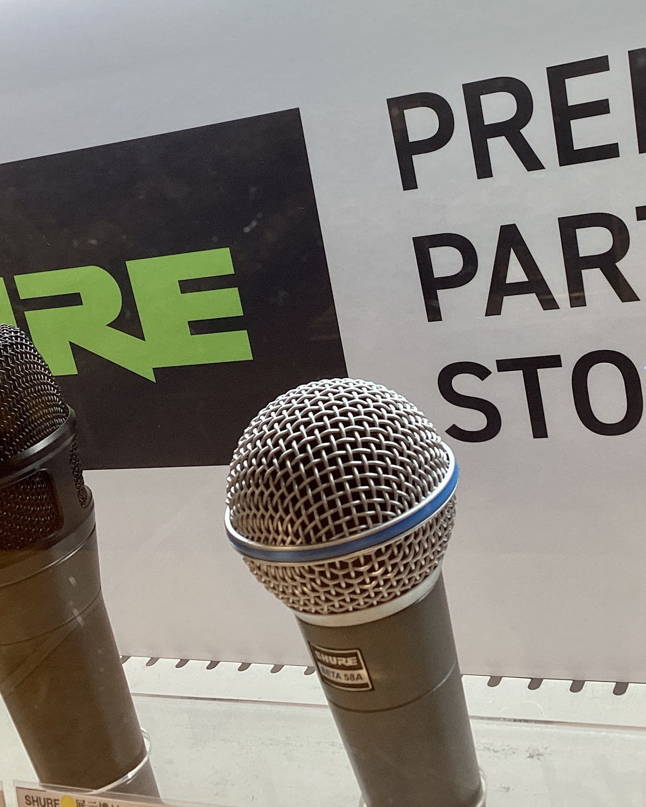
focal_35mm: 51
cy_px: 300
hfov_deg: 29.6
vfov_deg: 36.4
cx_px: 381
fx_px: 1219
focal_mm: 3.3
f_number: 2.4
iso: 50
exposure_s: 1/120
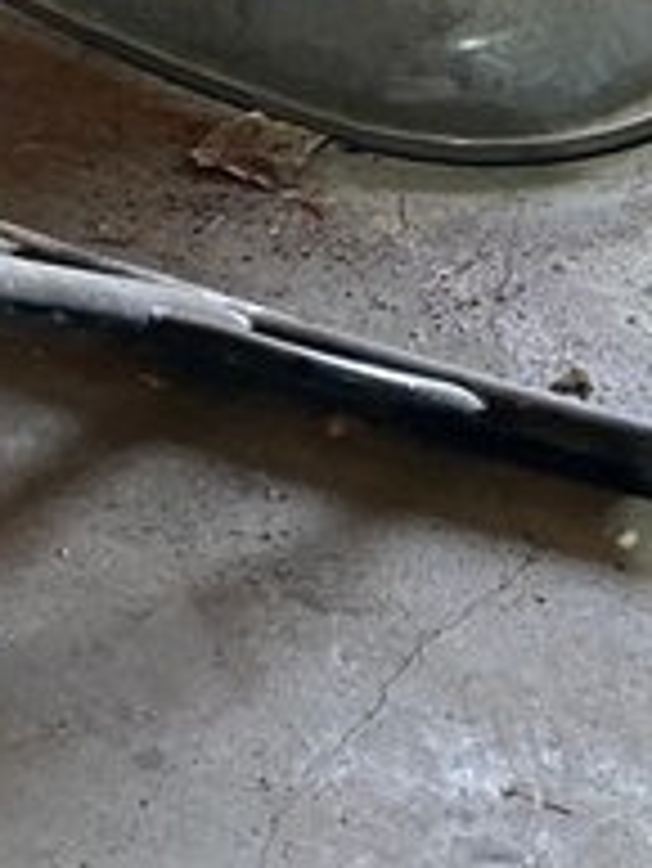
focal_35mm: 153
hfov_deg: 9.6
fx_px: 3838
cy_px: -605
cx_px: -16
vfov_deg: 12.0
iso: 125
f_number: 1.8
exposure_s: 1/67
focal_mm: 4.25
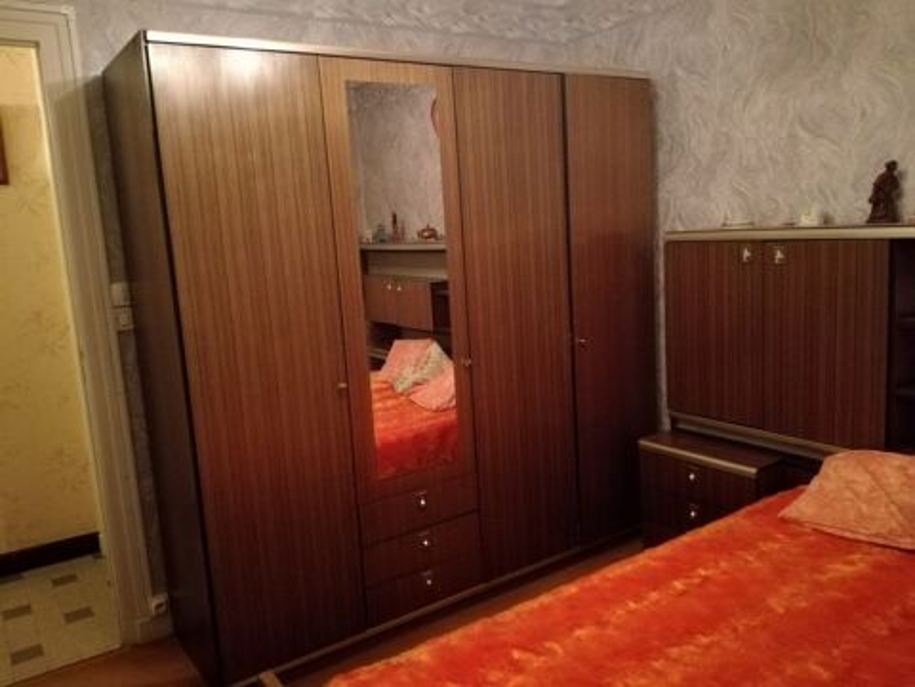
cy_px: 344
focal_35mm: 27
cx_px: 458
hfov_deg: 65.3
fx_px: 714
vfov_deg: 51.4
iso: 1250
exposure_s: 1/12.5
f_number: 2
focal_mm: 3.79
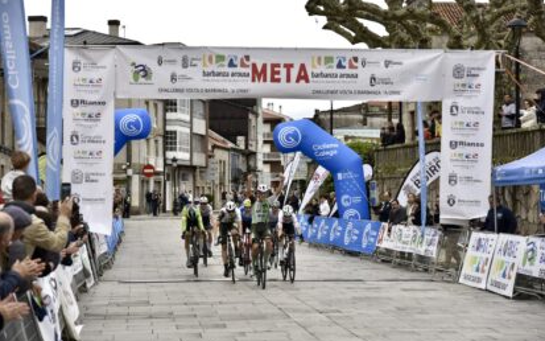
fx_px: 1307
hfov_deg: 23.6
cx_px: 276
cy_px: 174
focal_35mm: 88
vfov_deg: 14.8
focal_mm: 85
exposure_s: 1/1000
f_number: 4.5
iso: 640
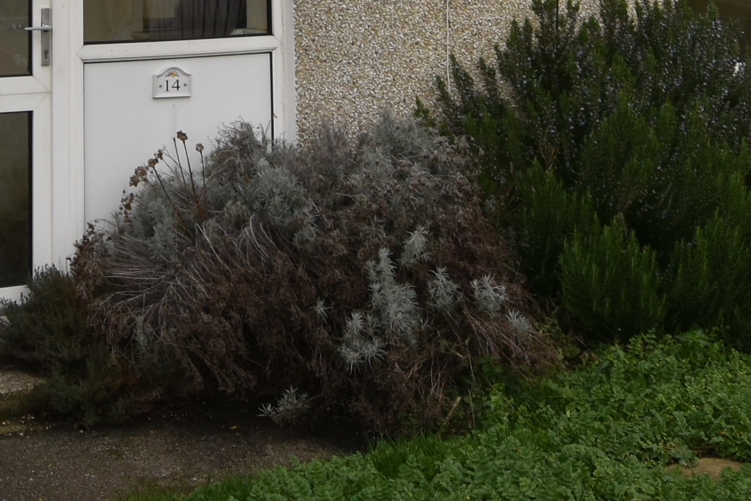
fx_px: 1293
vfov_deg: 19.5
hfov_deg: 31.6
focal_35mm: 62
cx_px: 152
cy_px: -214
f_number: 7.1
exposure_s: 1/250
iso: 200
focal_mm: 10
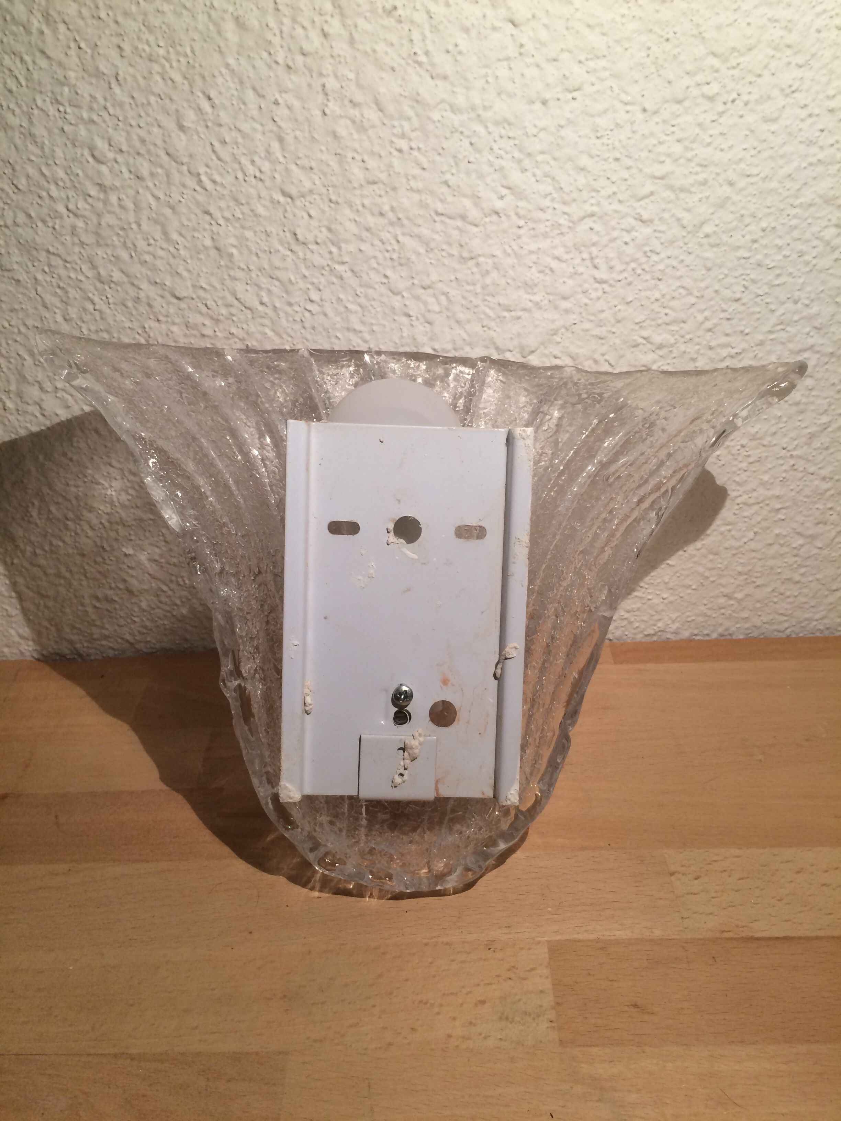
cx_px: 420
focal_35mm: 29
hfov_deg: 48.2
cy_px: 560
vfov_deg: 61.7
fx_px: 939
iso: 50
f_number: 2.2
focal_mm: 4.15
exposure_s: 1/33
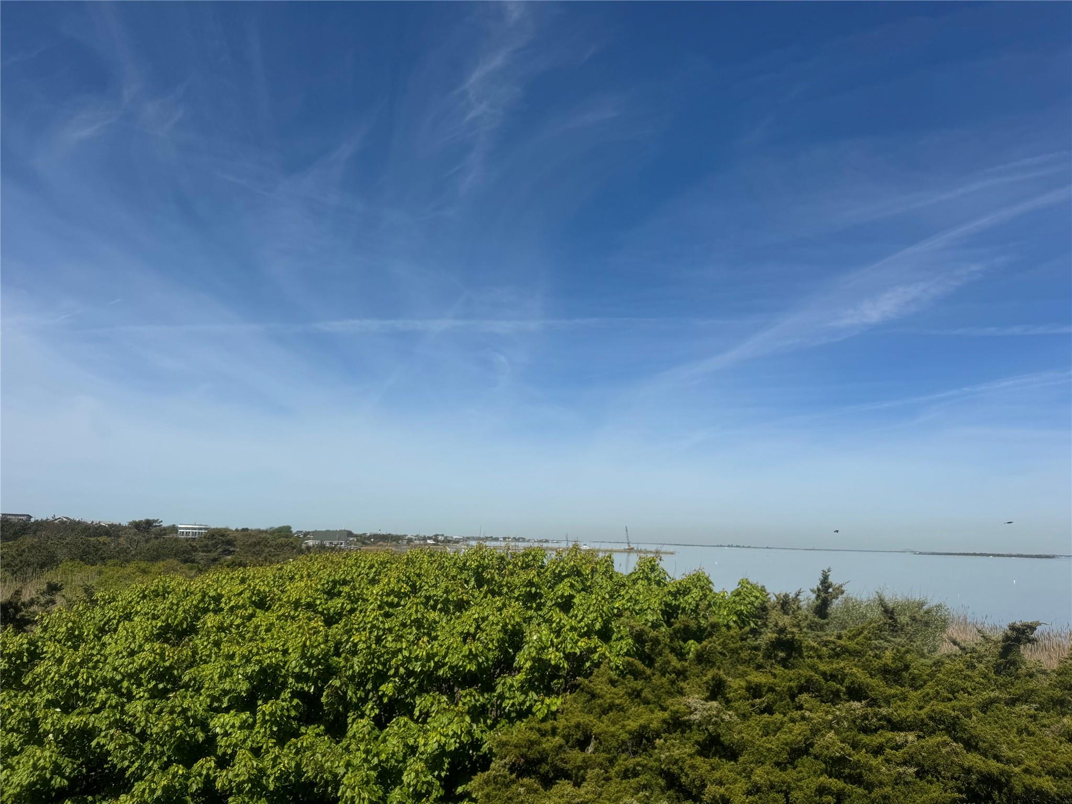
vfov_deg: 56.8
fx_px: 743
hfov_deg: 71.6
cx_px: 536
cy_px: 402
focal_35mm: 24
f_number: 1.78
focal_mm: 6.76
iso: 80
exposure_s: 1/7937
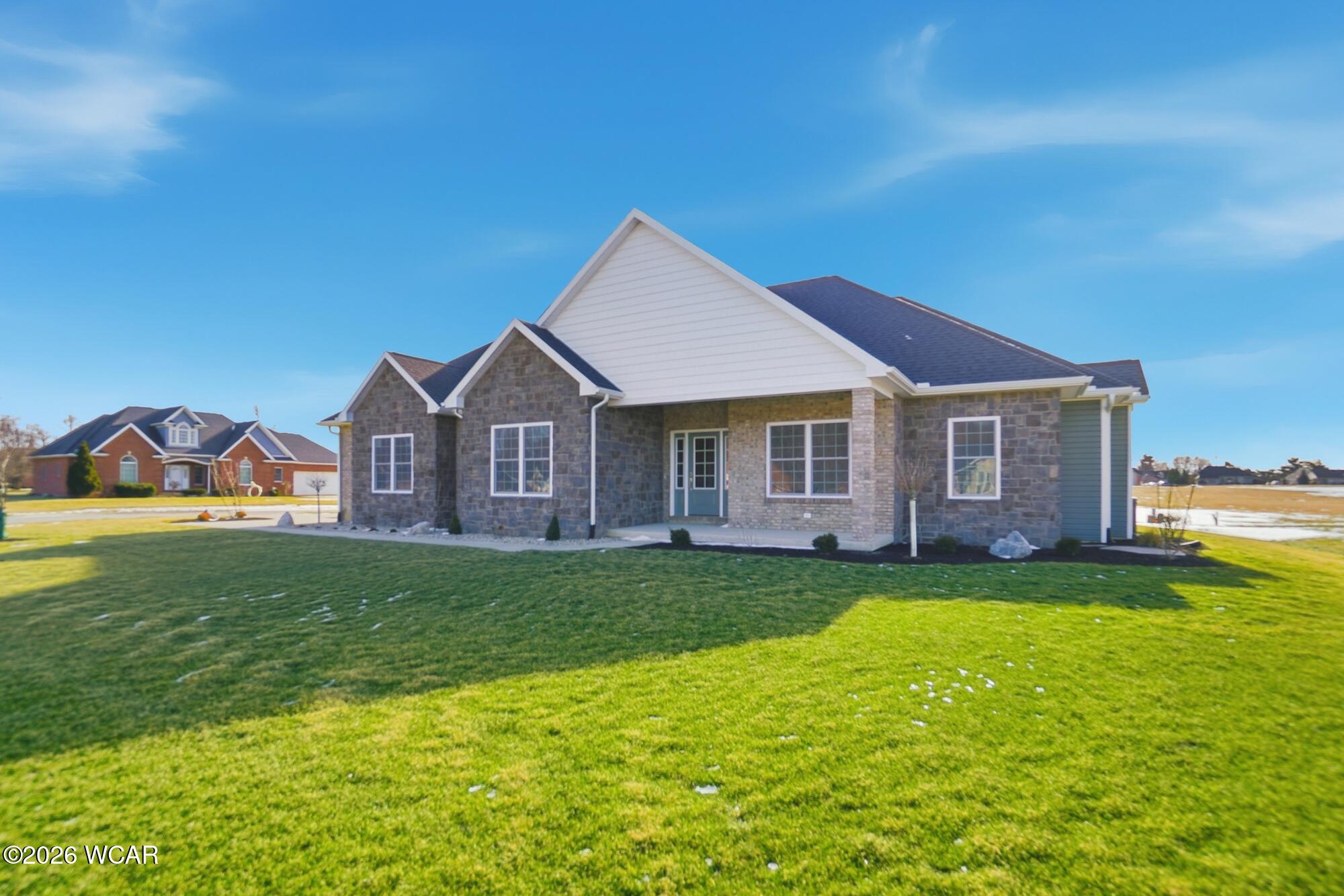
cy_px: 448
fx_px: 560
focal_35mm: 15
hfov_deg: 100.4
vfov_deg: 77.3
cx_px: 672
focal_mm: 10
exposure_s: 1/4000
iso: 125
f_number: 5.6
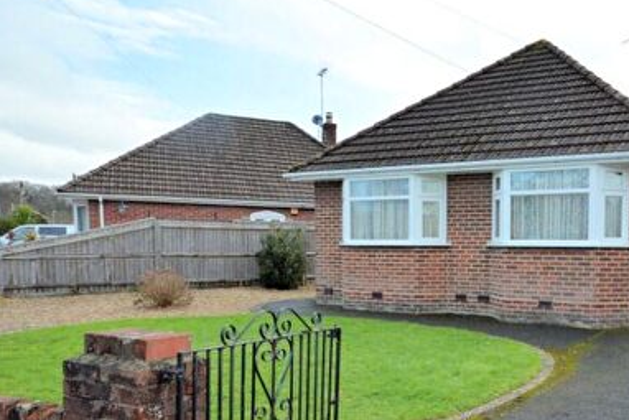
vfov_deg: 39.5
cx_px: 510
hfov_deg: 53.1
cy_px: 281
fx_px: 577
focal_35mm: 33
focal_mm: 12
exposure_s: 1/400
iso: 400
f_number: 8
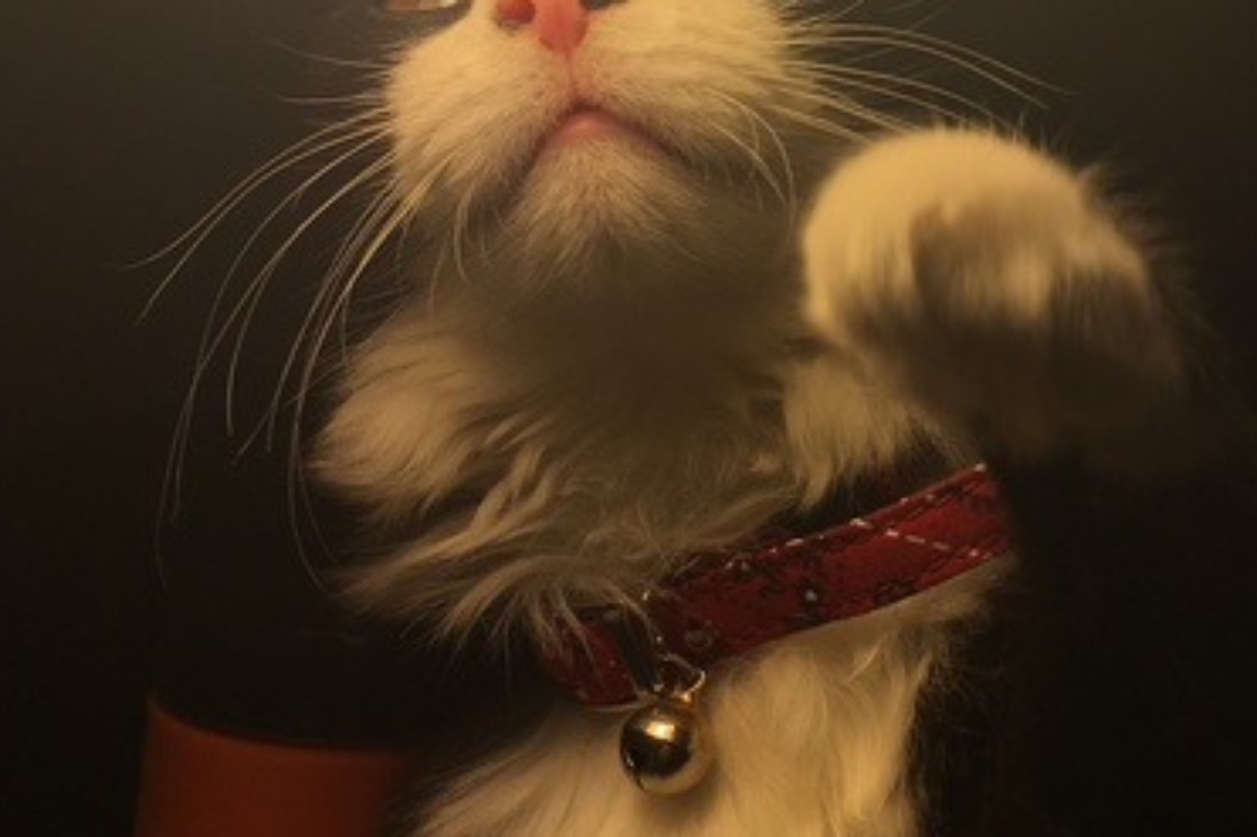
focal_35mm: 65
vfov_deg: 20.7
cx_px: 942
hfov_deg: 30.5
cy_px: 163
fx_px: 2268
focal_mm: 4.15
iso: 25
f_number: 2.2
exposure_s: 1/503
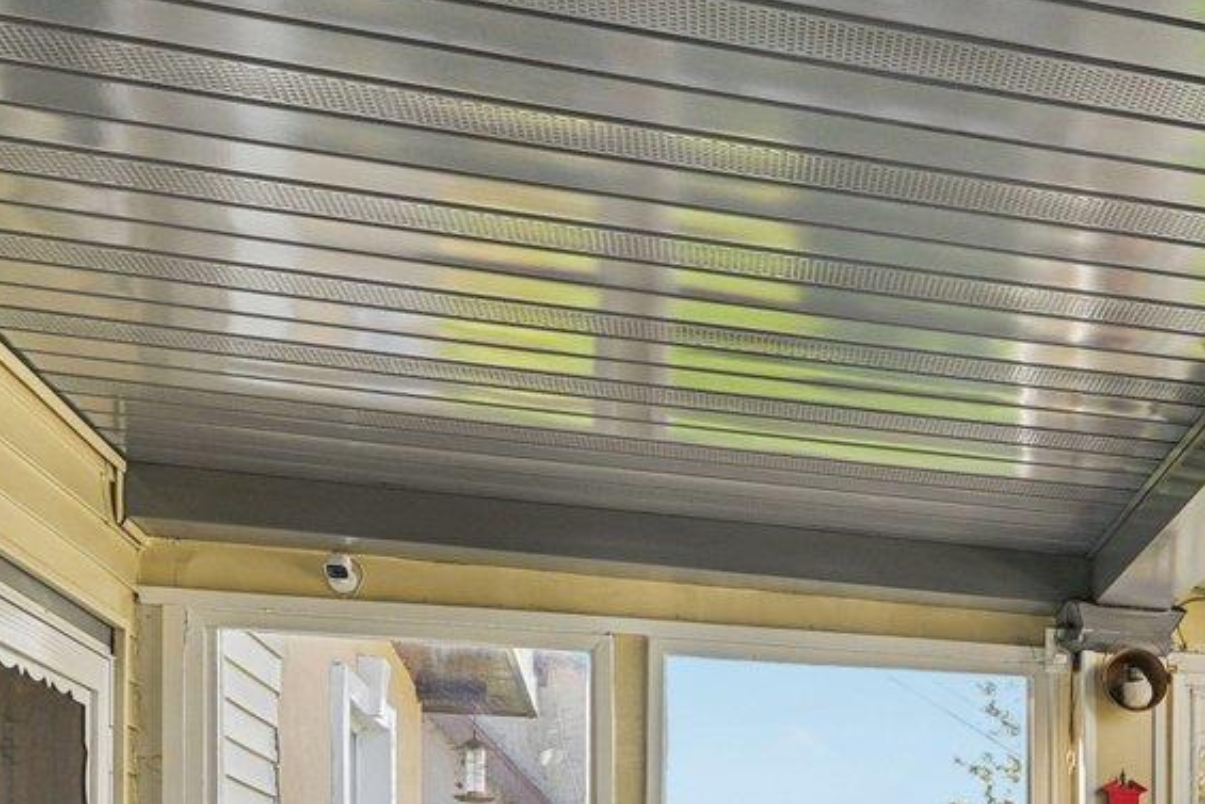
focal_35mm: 58
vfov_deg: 21.5
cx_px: 1478
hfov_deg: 29.3
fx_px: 1942
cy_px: 1001
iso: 100
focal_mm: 16
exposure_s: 1/30
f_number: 9
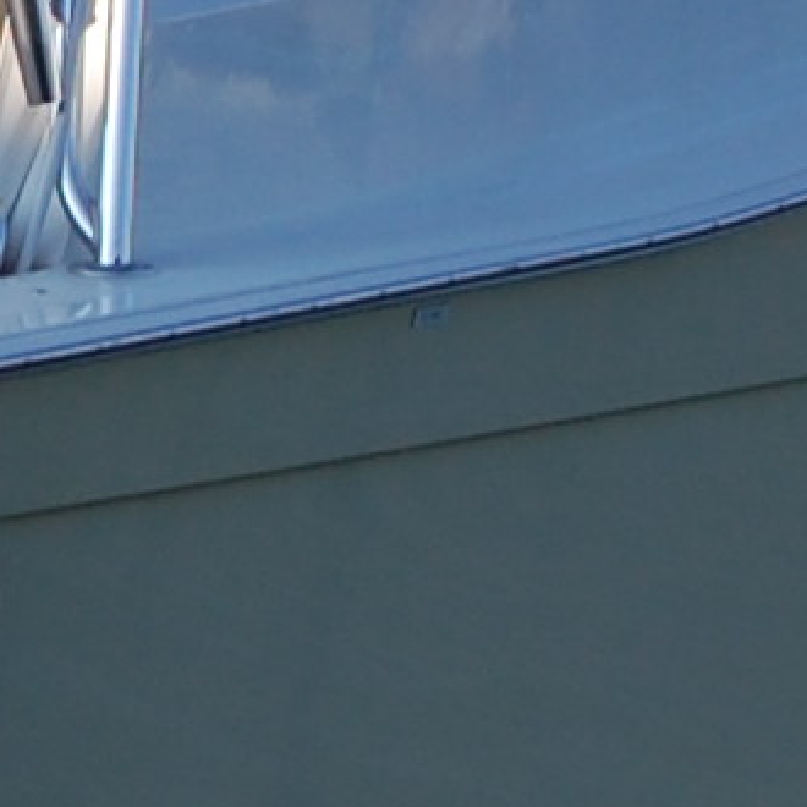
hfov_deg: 2.9
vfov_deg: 2.9
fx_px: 15931
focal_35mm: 604
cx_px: -707
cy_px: -235
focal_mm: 52
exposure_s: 1/250
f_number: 8
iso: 200
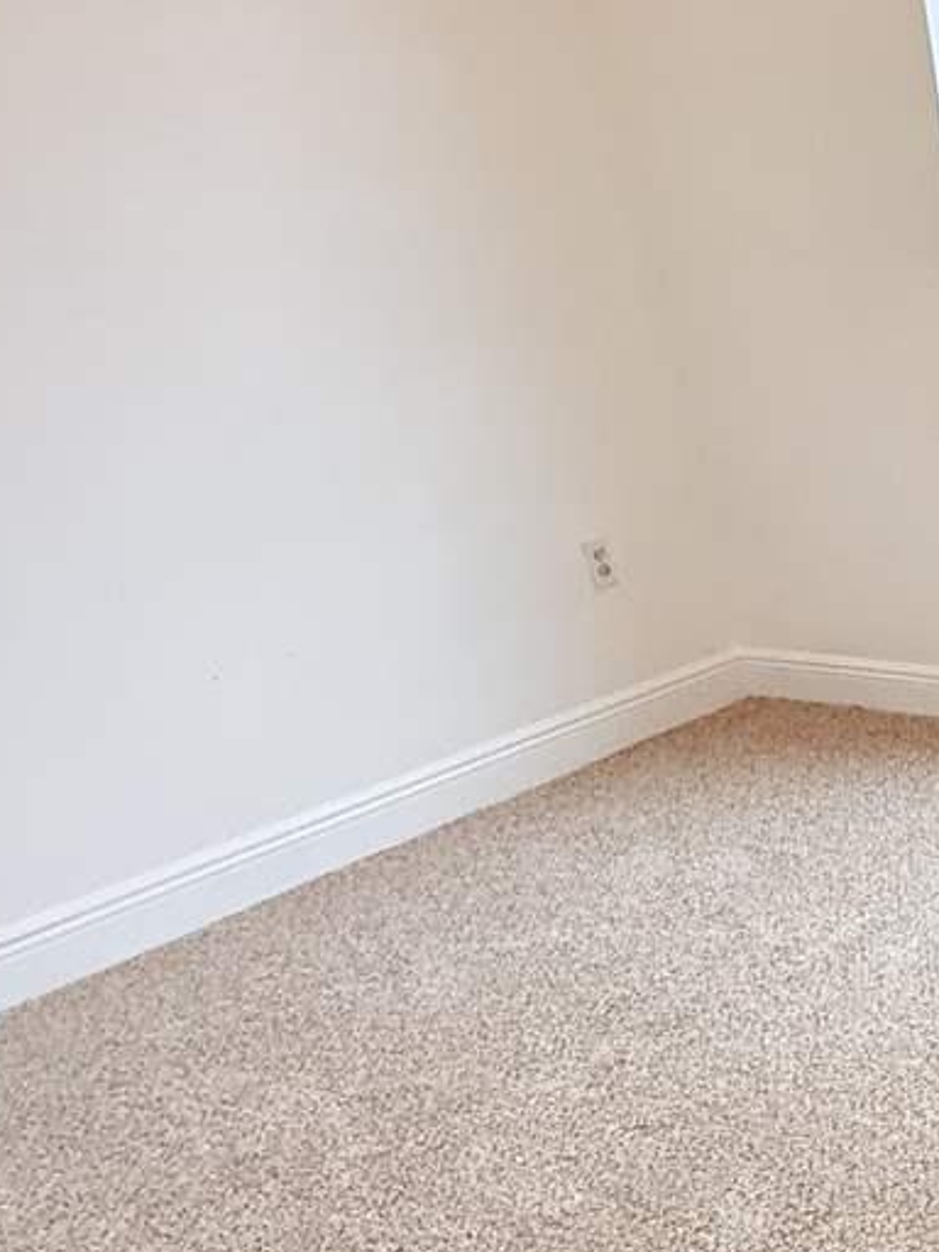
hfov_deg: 26.7
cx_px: 1338
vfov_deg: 43.0
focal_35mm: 42
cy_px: 973
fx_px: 1519
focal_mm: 2.22
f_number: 2.2
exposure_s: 1/120
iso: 250
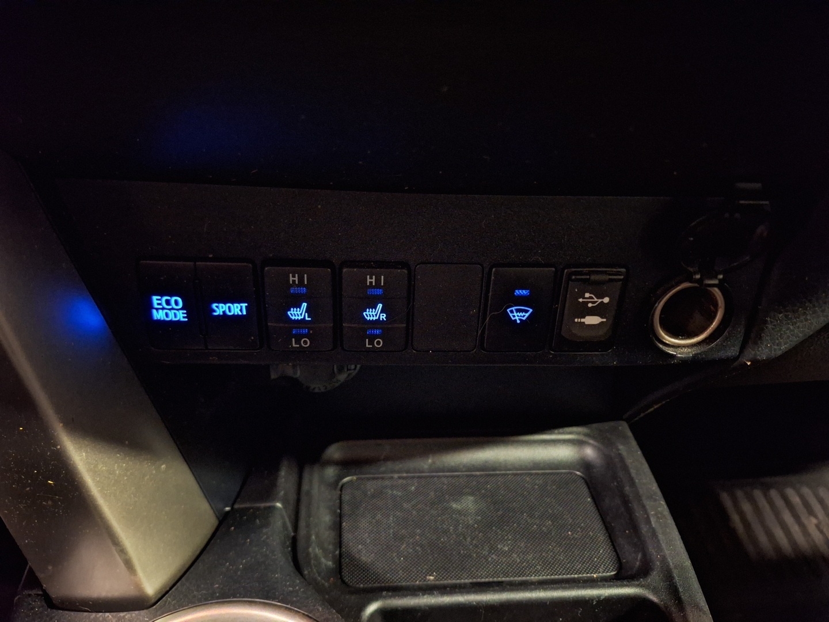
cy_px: 311
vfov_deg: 58.9
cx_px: 414
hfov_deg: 73.9
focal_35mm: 23
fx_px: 551
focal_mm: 5.54
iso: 1600
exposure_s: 1/9
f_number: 1.8
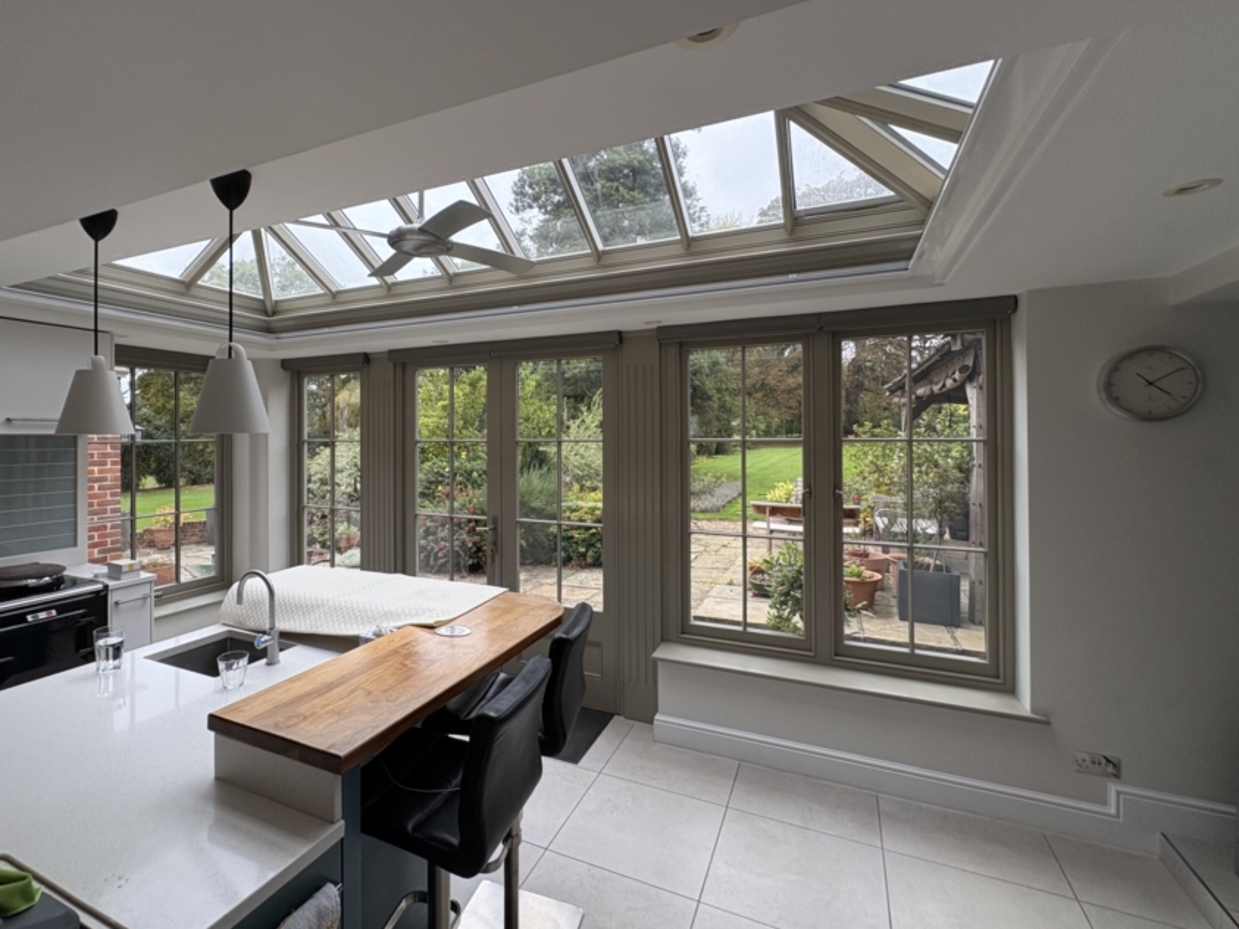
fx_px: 608
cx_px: 541
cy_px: 432
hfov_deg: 90.6
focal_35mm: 17
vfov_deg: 74.6
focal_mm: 2.22
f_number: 2.2
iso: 100
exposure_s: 1/129
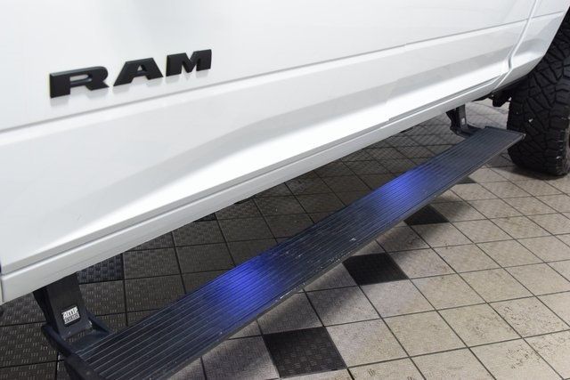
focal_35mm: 36
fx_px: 570
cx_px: 285
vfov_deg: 36.9
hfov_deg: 53.1
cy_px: 190
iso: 1600
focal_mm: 24
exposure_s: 1/60
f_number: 4.5
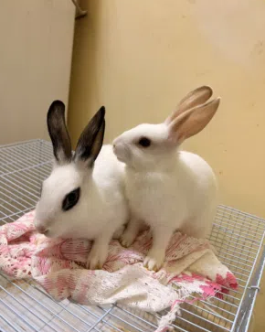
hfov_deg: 51.5
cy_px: 161
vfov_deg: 62.2
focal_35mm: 28
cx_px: 130
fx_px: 275
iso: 400
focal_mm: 5.96
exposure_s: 1/33
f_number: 1.6
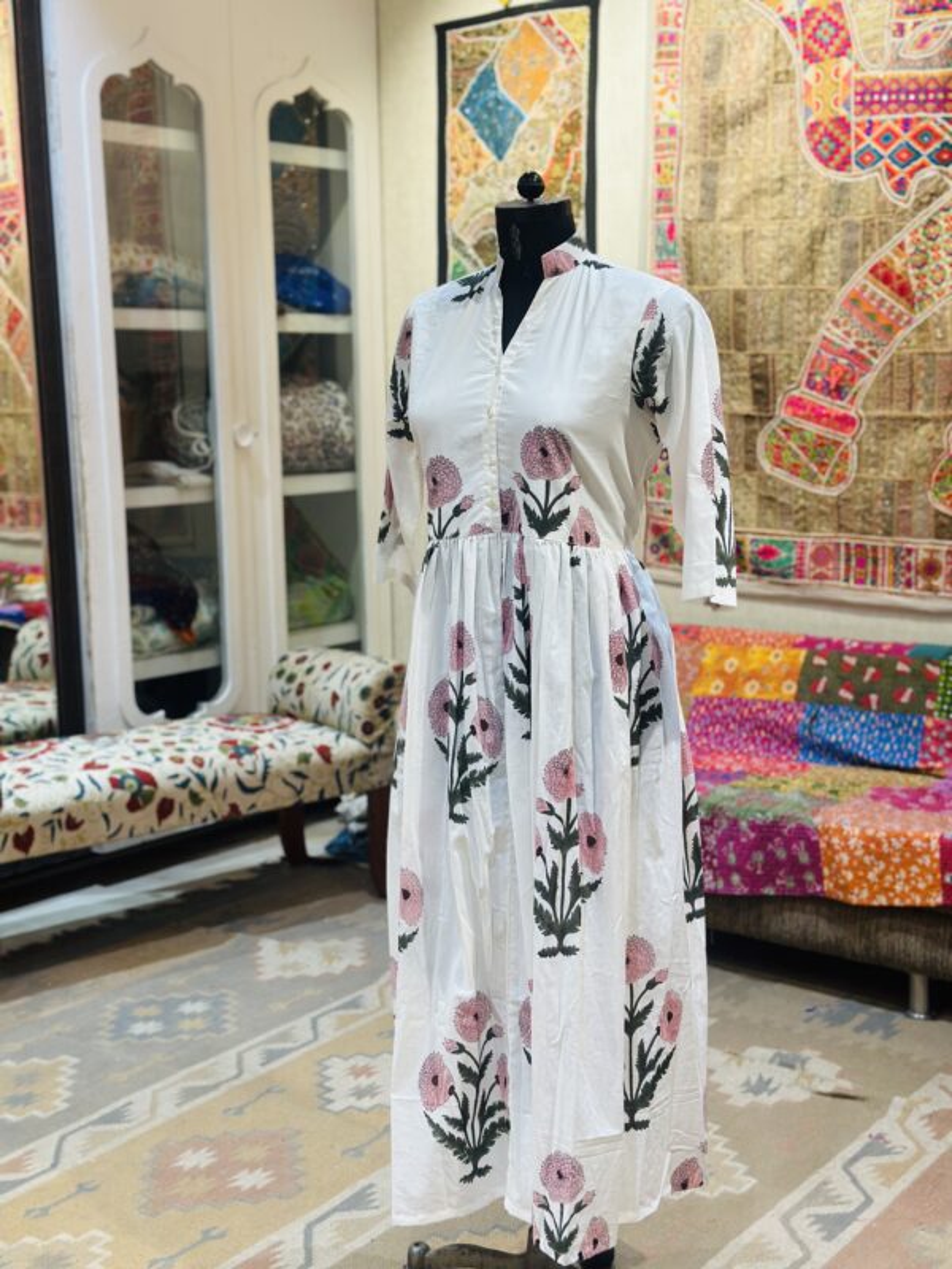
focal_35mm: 48
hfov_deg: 30.3
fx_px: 1760
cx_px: 476
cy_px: 634
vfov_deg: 39.7
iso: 100
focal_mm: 6.86
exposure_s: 1/95
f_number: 1.78
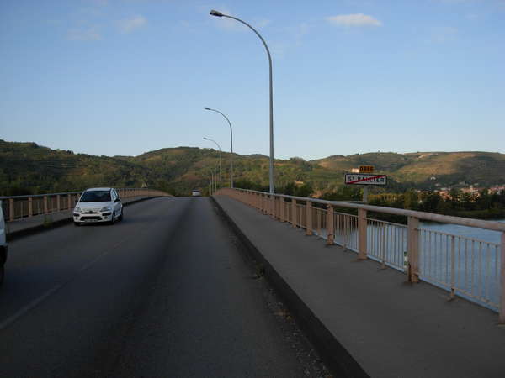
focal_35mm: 38
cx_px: 252
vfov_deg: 37.7
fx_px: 554
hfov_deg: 49.0
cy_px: 189
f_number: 2.9
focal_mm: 6.3
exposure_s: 1/836
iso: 79
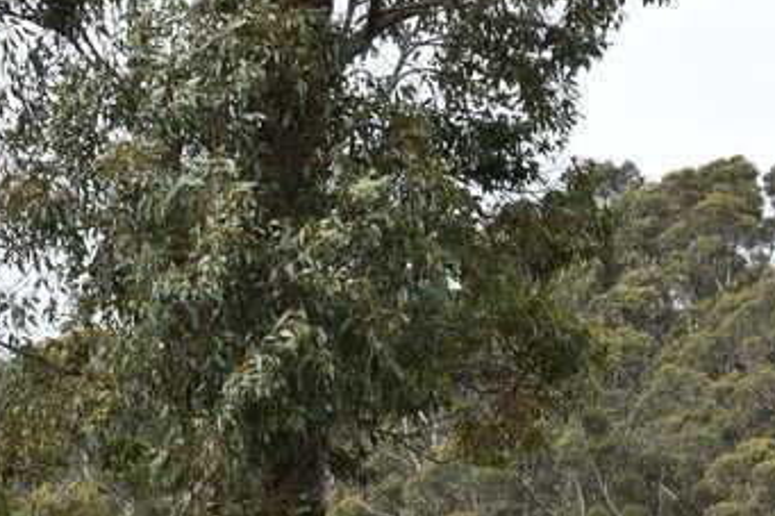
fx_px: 4992
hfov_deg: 8.9
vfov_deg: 5.9
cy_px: 506
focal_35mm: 232
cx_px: 298
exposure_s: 1/250
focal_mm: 66
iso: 320
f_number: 10
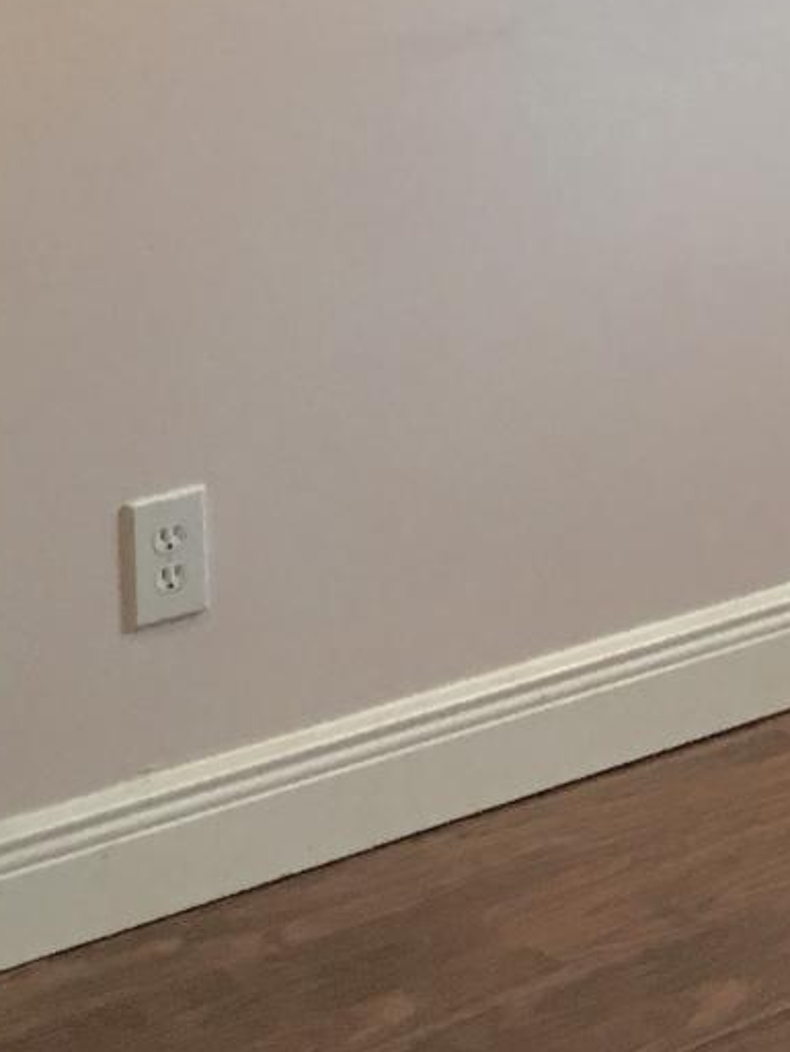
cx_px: 1217
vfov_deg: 16.3
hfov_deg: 12.4
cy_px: -369
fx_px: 3437
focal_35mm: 113
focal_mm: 4.15
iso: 50
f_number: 2.2
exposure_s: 1/30
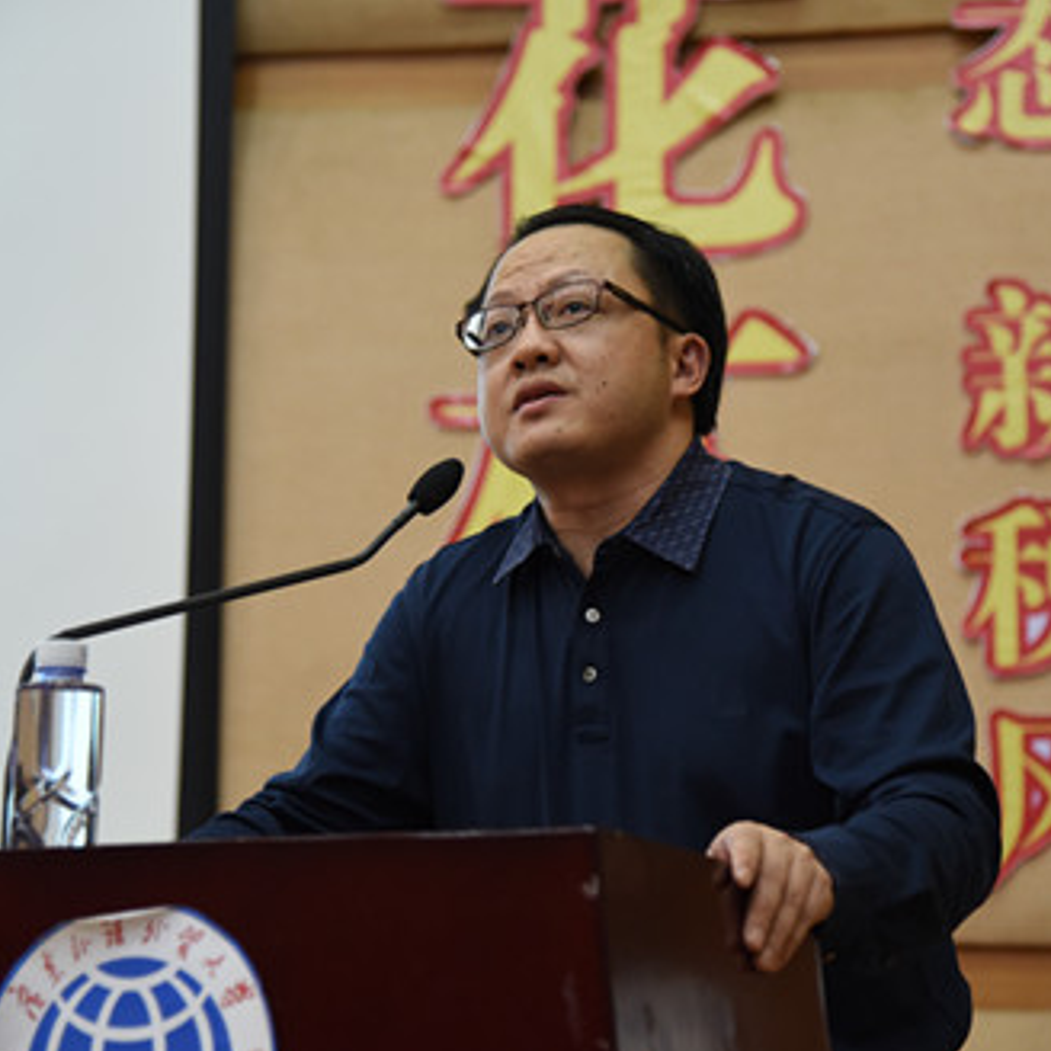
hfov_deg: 17.2
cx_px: 564
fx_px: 3469
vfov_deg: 17.2
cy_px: 530
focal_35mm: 101
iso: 2000
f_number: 4
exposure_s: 1/40
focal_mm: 78
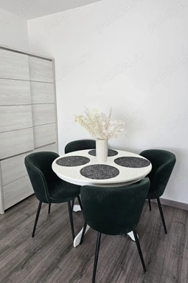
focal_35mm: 25
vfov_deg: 71.5
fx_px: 196
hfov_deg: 51.2
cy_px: 138
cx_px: 94
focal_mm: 6.3
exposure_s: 1/120
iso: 100
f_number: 1.7
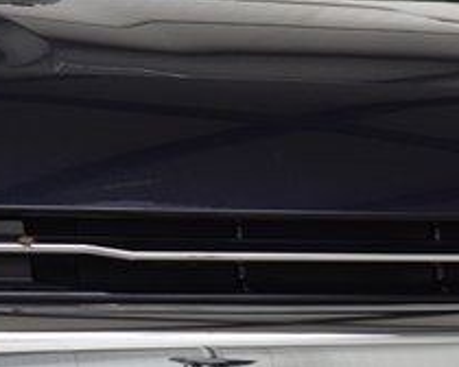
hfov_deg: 7.7
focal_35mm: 249
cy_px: 462
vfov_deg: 6.2
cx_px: 564
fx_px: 3383
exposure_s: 1/125
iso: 1600
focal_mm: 58
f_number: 4.5
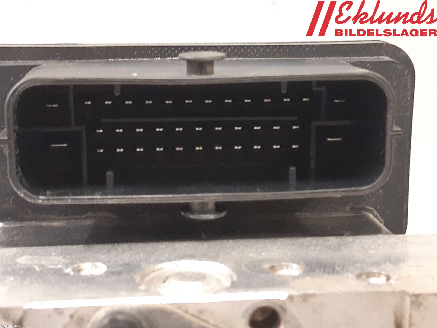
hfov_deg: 67.3
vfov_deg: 53.1
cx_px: 218
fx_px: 328
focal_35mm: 26
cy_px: 164
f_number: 1.7
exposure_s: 1/24
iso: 320
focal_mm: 3.93
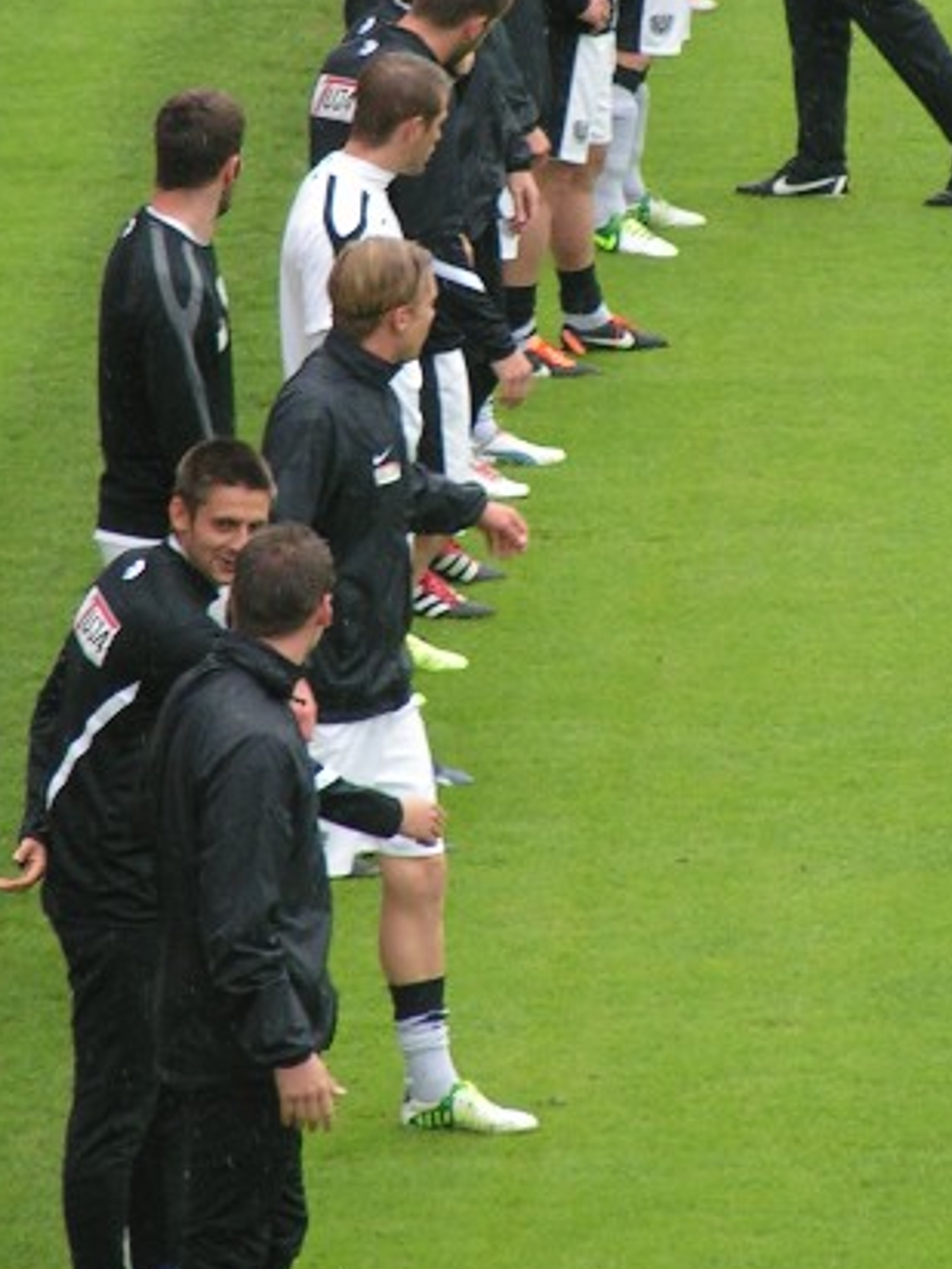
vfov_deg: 3.3
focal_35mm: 604
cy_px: 231
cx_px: 564
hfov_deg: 2.5
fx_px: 22148
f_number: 3.5
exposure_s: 1/400
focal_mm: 47.6
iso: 80
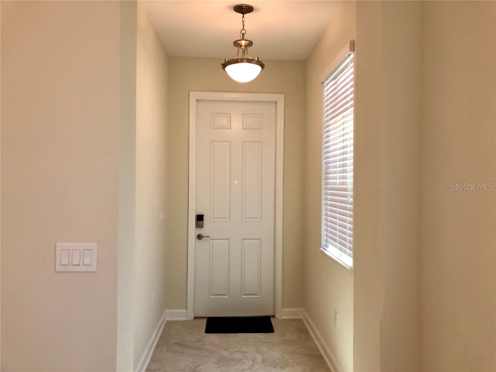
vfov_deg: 49.7
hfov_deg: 63.4
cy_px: 186
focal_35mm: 28
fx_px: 401
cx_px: 248
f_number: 1.8
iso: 50
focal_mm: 4
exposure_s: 1/120
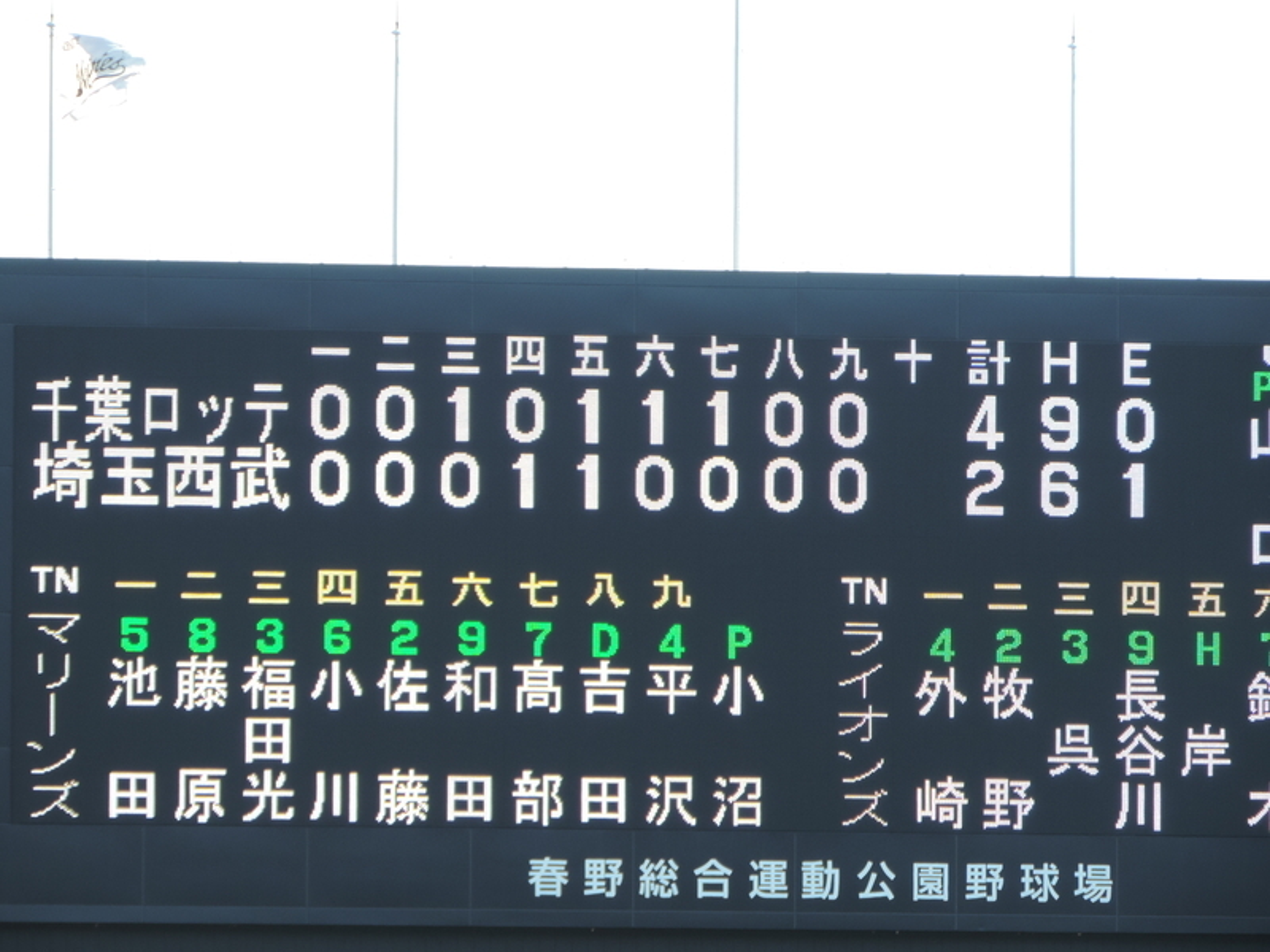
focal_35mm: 325
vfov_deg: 4.6
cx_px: 635
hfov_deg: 6.1
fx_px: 11924
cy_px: 476
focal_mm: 57.9
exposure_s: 1/200
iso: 180
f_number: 4.8
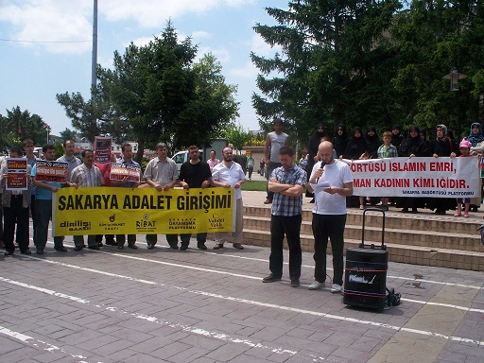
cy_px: 182
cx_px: 242
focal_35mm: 36
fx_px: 503
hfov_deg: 51.4
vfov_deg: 39.7
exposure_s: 1/400
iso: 64
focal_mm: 7.54
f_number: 5
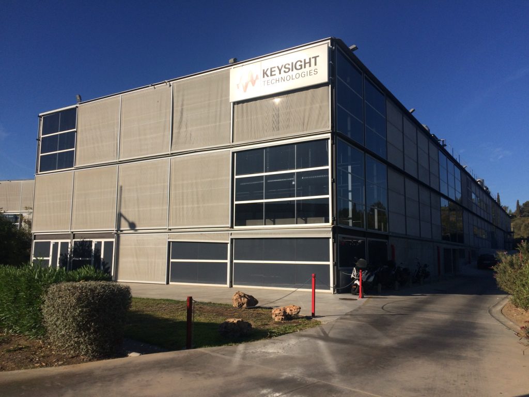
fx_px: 443
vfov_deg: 48.2
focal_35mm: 29
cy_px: 198
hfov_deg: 61.7
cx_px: 264
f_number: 2.2
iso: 32
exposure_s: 1/3731
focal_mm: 4.15
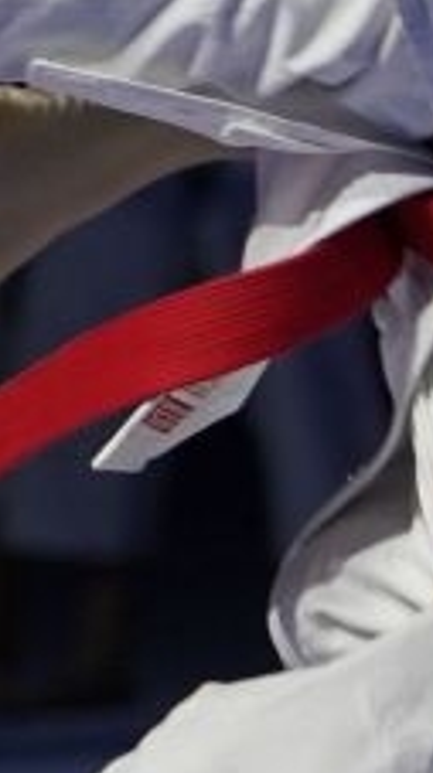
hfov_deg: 1.9
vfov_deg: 3.5
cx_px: -266
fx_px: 12789
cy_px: 344
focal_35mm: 624
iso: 320
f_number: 2.8
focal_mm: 75
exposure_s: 1/500
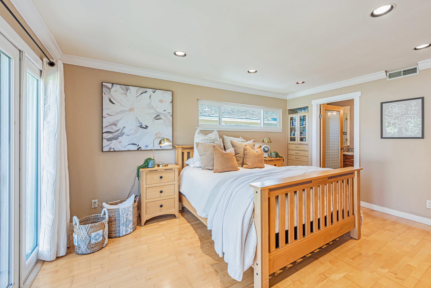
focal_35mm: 16
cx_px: 228
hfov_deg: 96.6
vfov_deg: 73.7
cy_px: 136
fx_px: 192
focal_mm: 15
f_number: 8
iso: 100
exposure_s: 1/13
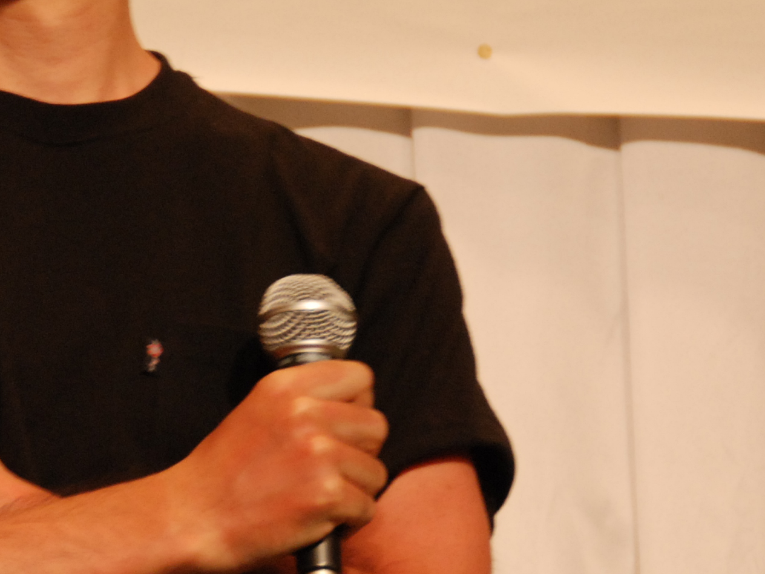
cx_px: -47
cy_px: 105
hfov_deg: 5.0
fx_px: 8796
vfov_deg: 3.7
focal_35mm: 398
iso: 500
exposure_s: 1/50
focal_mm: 90
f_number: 5.3
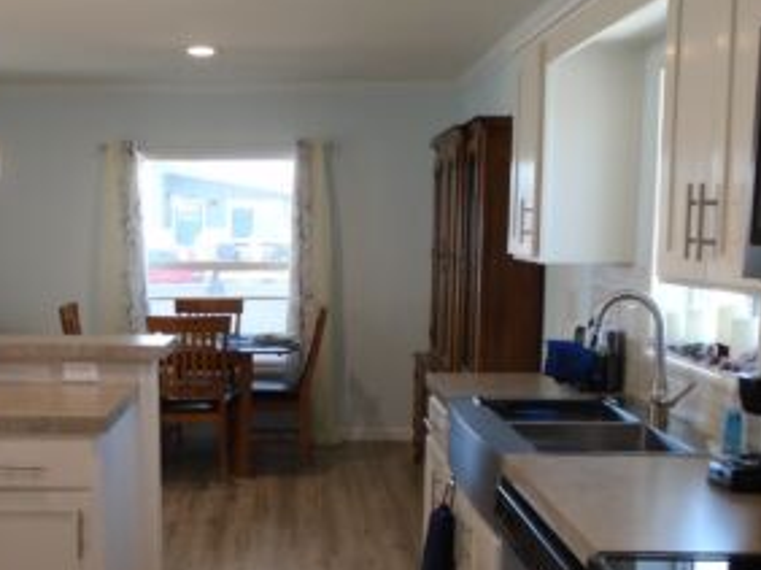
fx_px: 966
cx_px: 256
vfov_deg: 32.7
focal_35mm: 44
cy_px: 351
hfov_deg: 42.4
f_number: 3.5
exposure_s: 1/40
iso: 160
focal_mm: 5.5
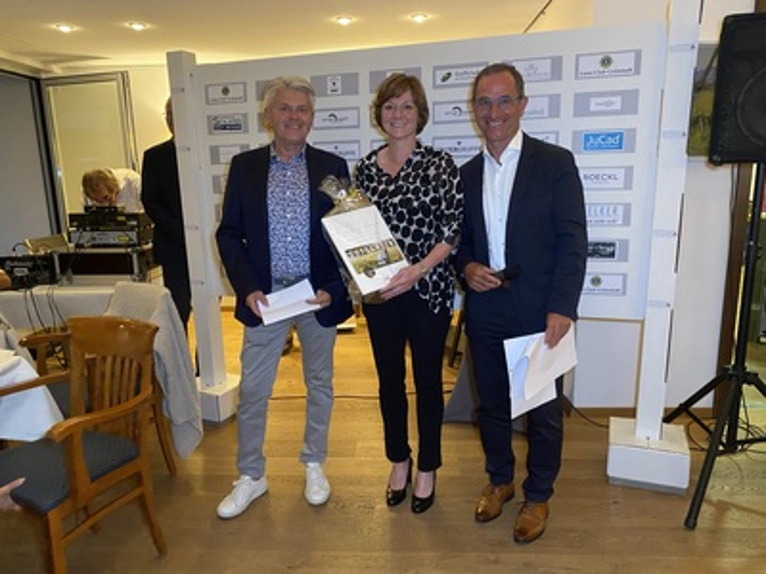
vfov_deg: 53.1
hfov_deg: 67.3
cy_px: 287
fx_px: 575
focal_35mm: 26
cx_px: 383
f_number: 1.8
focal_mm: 4.25
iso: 640
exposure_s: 1/33
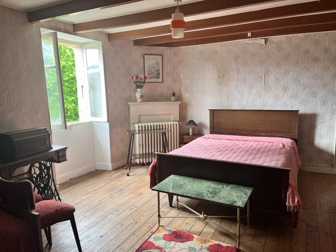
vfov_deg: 53.1
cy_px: 126
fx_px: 252
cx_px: 168
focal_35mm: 26
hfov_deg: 67.3
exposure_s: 1/121
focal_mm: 5.1
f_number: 1.6
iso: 80
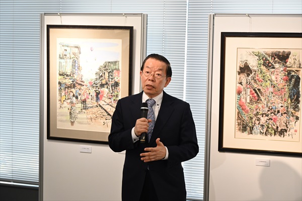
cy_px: 100
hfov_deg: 31.9
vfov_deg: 21.6
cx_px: 151
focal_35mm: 63
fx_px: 528
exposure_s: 1/125
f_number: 4.5
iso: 1100
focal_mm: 42
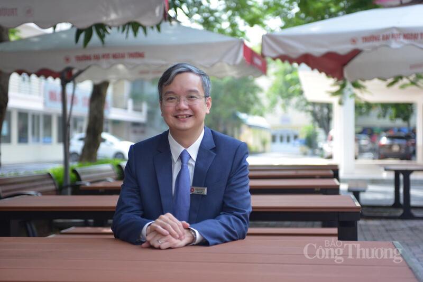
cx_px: 212
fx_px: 588
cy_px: 141
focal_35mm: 50
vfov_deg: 27.0
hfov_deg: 39.6
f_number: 2.8
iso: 1600
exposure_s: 1/3200
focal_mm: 50
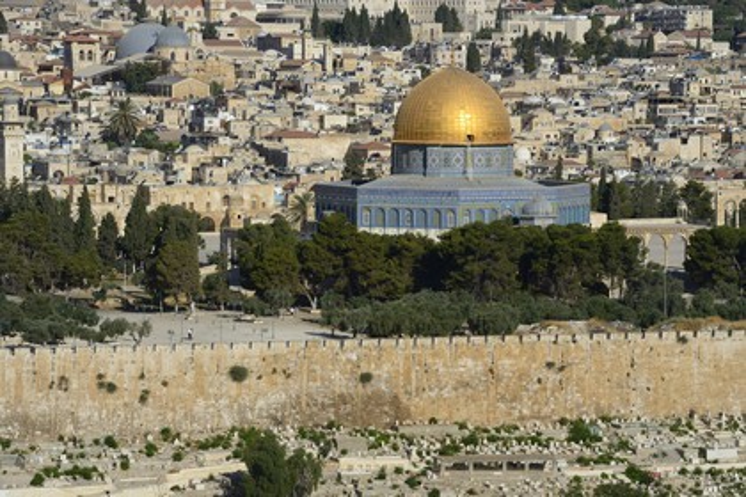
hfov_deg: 11.7
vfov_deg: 7.8
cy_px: 248
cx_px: 373
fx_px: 3626
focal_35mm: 175
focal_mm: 175
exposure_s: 1/320
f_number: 13
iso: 200
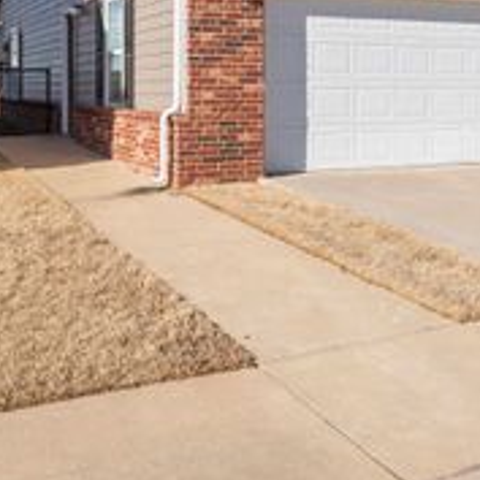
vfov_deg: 33.8
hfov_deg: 34.8
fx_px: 764
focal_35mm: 49
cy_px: 91
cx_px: 268
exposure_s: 1/125
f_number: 9
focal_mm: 20.3
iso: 250
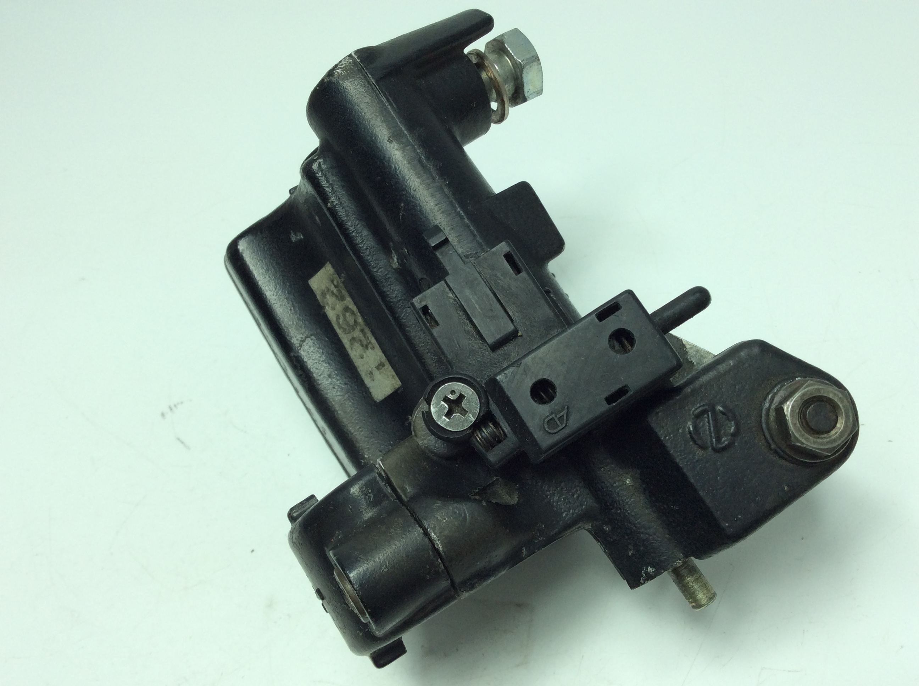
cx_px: 460
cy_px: 343
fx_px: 848
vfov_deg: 44.1
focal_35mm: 32
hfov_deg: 56.9
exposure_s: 1/342
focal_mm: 3.3
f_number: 2.4
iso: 32
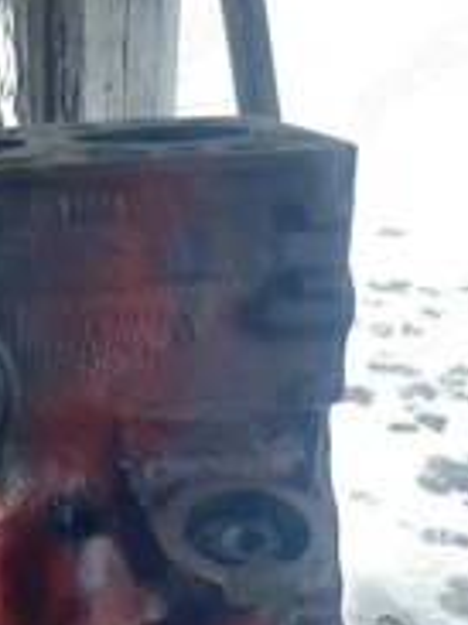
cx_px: -3
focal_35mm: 59
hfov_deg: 23.7
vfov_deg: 30.6
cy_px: 615
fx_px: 1065
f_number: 1.7
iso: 50
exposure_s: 1/50
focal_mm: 3.93
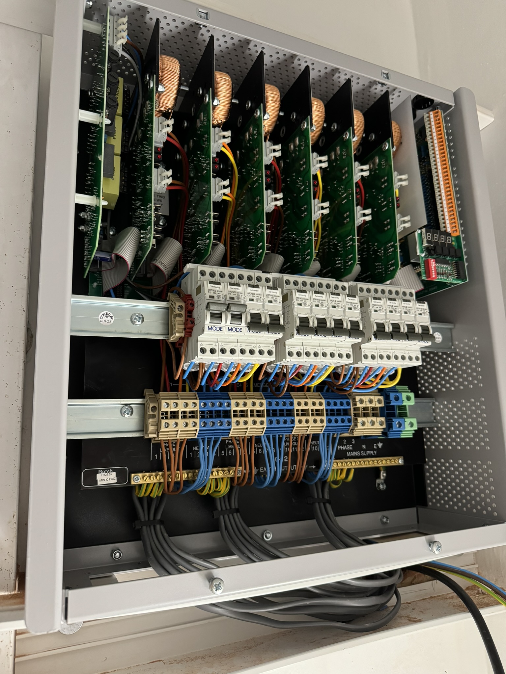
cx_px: 253
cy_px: 337
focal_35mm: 24
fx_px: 468
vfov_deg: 71.6
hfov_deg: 56.8
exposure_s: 1/50
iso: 500
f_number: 1.78
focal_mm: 6.76
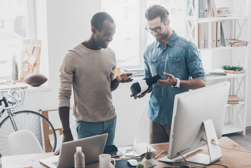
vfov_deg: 19.5
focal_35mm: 70
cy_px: 84
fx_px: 488
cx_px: 126
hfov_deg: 28.8
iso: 500
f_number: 2.8
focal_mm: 70
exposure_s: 1/80
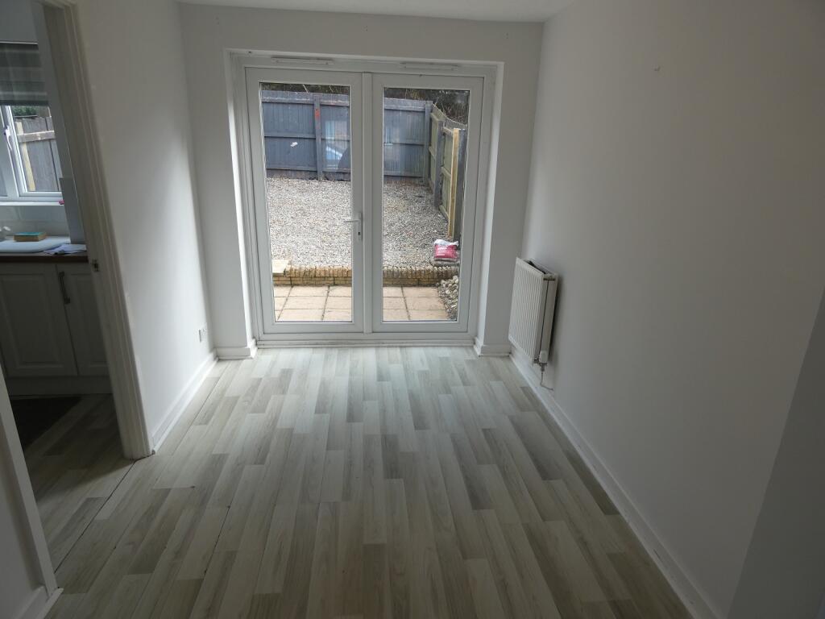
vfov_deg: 66.0
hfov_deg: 81.7
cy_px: 310
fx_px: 477
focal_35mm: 20
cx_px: 412
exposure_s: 1/100
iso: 80
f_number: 2.8
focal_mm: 3.6
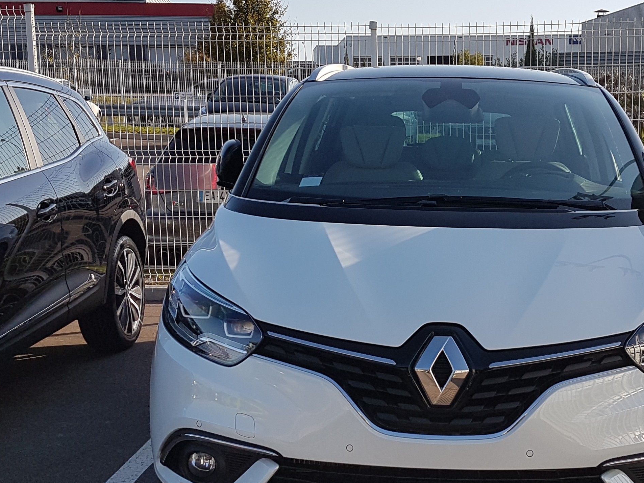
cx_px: 435
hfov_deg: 34.6
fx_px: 1023
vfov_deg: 26.6
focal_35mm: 55
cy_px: 263
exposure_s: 1/1708
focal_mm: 4.2
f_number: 1.7
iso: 40
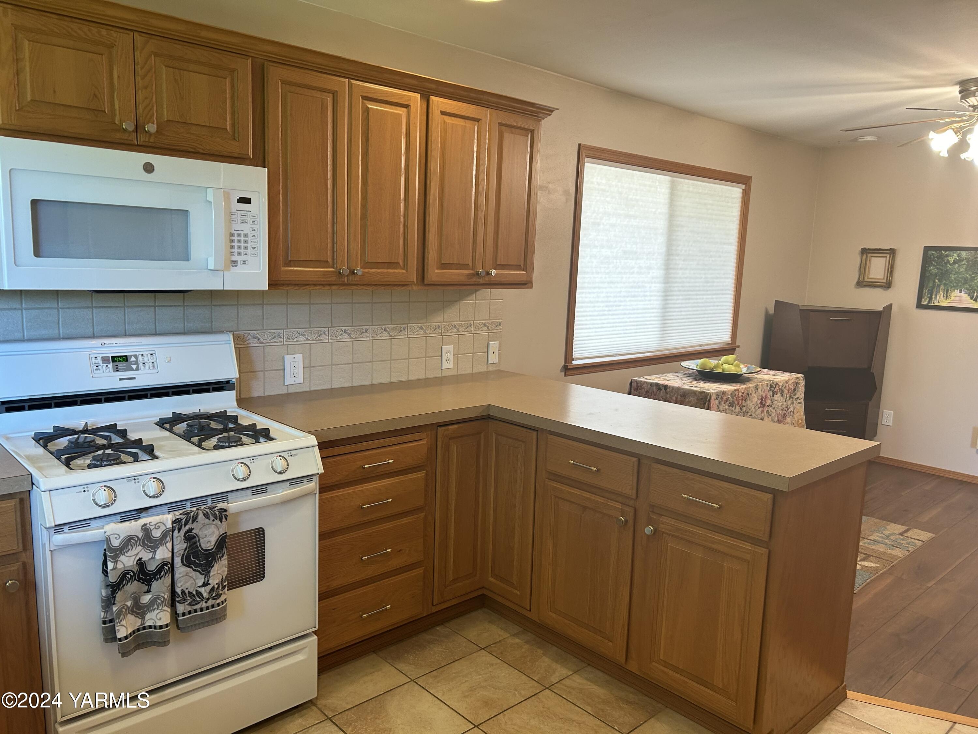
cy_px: 367
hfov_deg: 67.3
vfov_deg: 53.1
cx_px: 489
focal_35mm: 26
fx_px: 735
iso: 125
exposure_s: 1/120
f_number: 1.5
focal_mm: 5.7
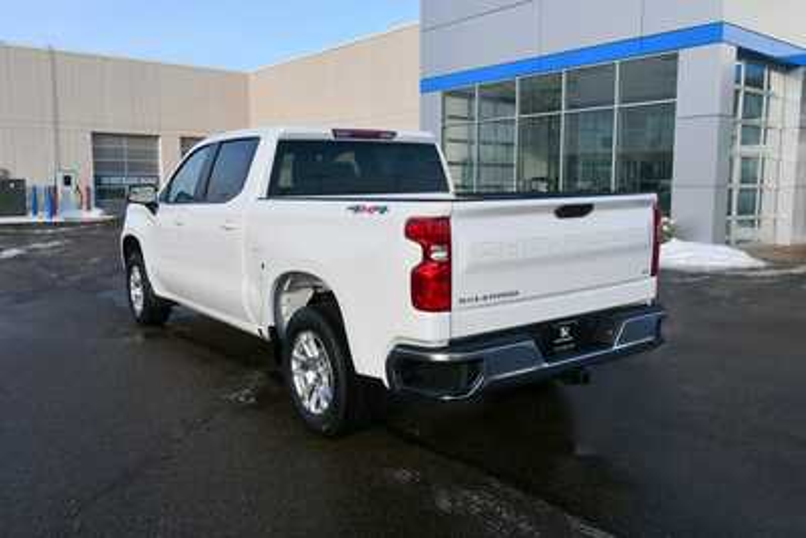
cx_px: 403
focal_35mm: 30
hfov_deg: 61.9
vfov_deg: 43.6
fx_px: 672
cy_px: 269
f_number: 8
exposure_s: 1/250
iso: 100
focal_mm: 20
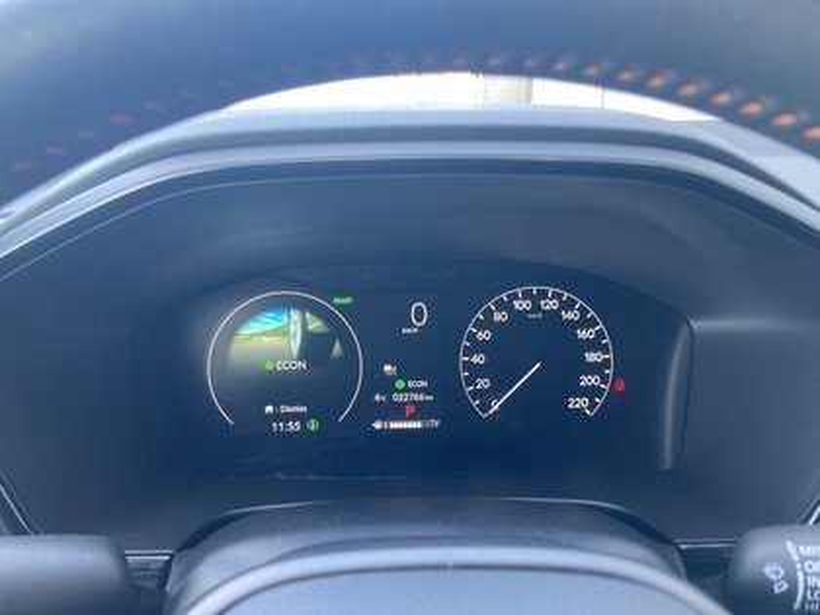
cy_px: 308
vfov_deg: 49.7
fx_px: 663
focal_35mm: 28
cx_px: 410
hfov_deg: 63.4
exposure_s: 1/60
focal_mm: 3.99
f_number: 1.8
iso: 125
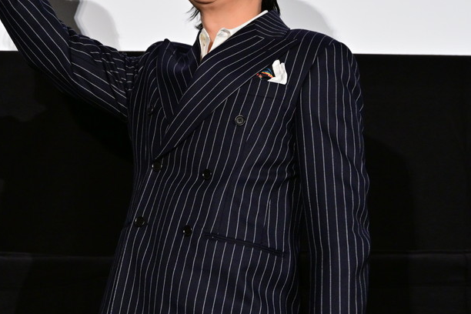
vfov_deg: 7.0
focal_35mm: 196
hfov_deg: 10.5
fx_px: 2564
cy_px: 71
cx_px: 203
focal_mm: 120
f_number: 6.3
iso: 3200
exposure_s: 1/200
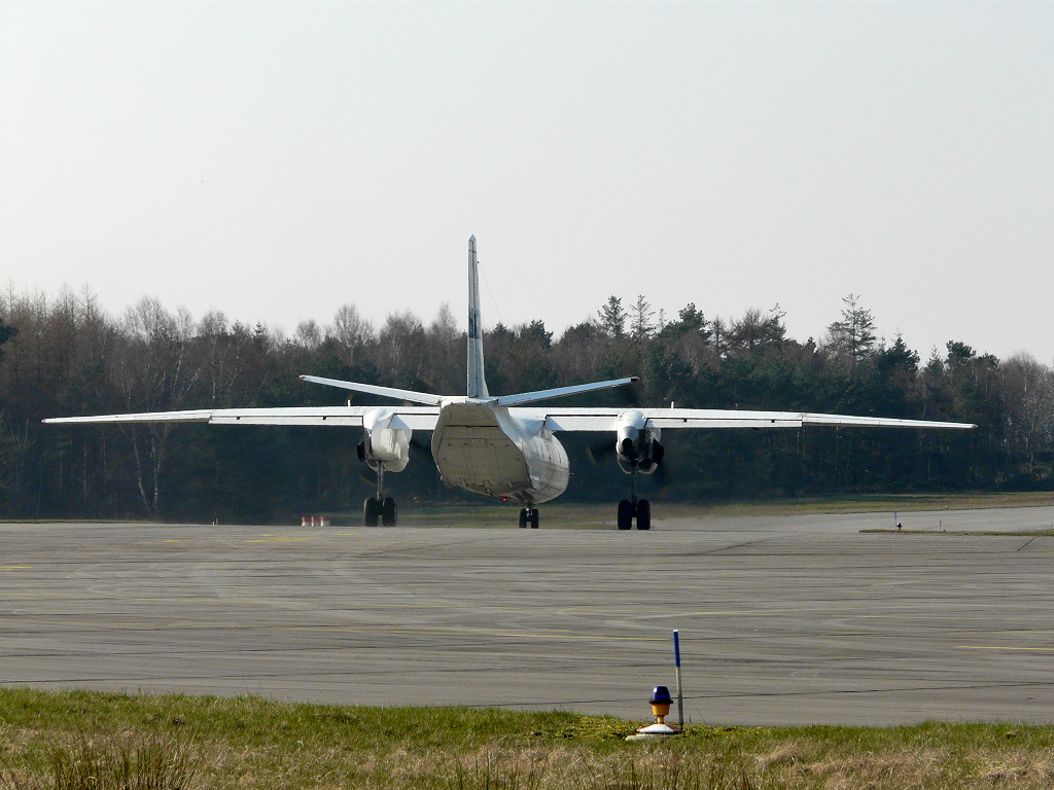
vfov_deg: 6.4
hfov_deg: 8.5
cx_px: 527
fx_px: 7125
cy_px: 395
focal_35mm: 234
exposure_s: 1/400
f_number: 5.6
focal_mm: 38.4
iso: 100
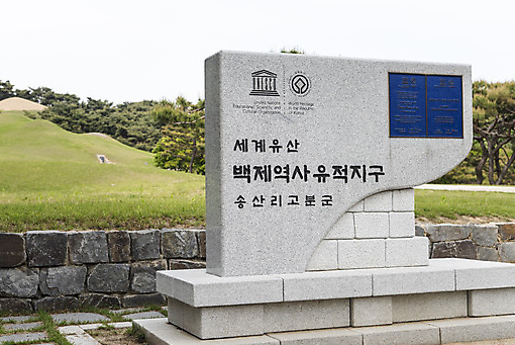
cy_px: 182
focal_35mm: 54
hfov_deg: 36.8
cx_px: 250
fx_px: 773
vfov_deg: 25.1
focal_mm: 46
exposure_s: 1/500
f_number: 5
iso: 100
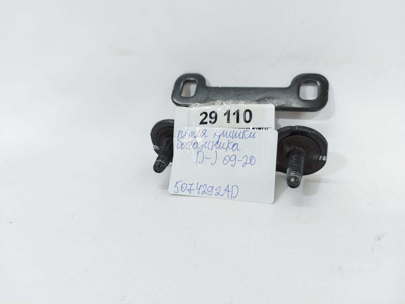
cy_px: 152
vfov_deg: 56.8
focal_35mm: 24
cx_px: 202
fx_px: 281
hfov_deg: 71.6
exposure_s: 1/50
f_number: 1.8
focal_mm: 5.23
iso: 50
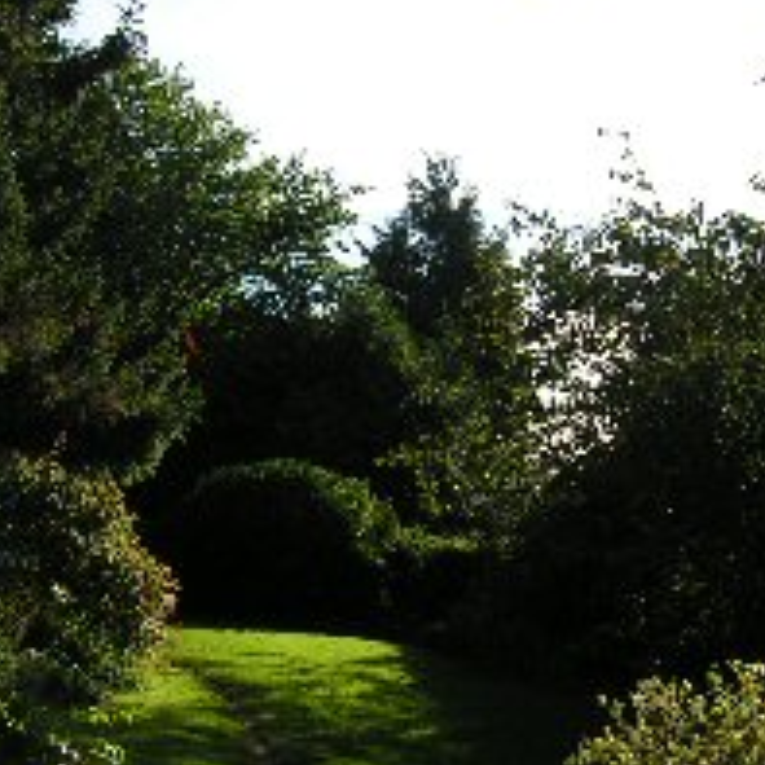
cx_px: 439
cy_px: 386
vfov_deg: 29.1
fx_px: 1475
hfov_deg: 29.0
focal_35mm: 59
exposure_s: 1/250
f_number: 5.6
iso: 50
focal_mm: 6.3
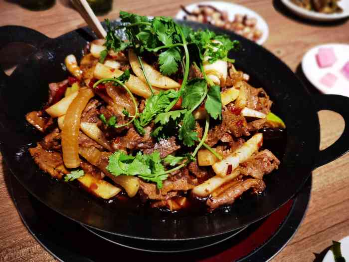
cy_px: 131
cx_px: 174
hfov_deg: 55.4
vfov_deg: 42.9
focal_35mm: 33
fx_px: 333
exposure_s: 1/100
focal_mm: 6.71
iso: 160
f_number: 4
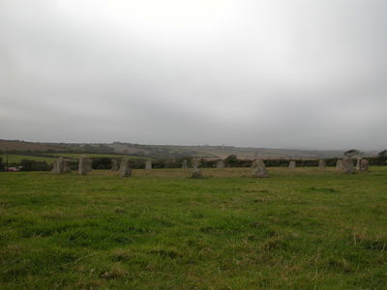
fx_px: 391
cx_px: 194
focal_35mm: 35
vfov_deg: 40.7
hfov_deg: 52.6
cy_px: 145
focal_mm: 8.9
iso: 100
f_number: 6.3
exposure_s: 1/284
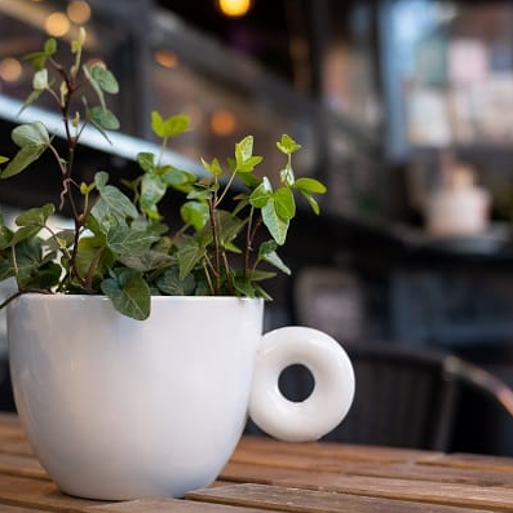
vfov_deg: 22.5
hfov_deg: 22.4
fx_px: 1291
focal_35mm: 77
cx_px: 199
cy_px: 257
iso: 100
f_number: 2.8
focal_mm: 40
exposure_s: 1/160
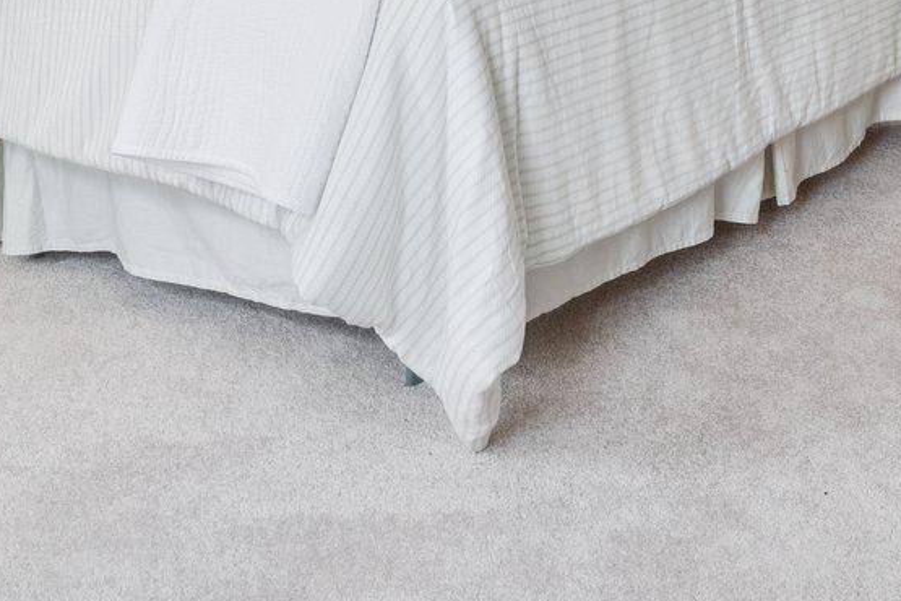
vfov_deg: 18.4
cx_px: 732
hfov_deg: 32.9
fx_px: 1477
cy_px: -460
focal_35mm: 59
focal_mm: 16
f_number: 9
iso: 640
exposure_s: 1/15
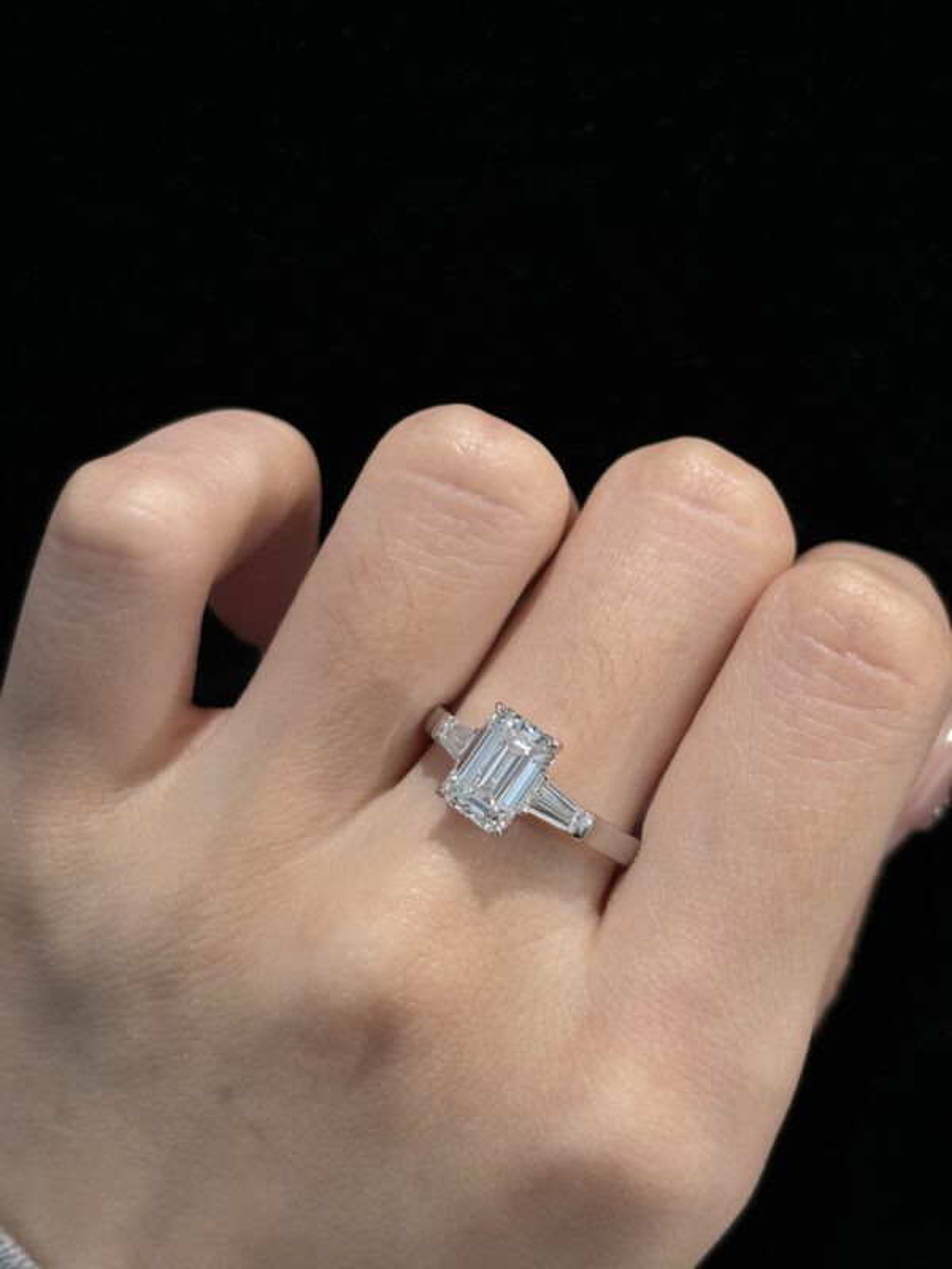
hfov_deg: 28.0
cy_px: 634
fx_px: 1907
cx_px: 476
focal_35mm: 52
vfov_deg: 36.8
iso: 32
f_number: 1.6
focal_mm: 5.96
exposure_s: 1/224
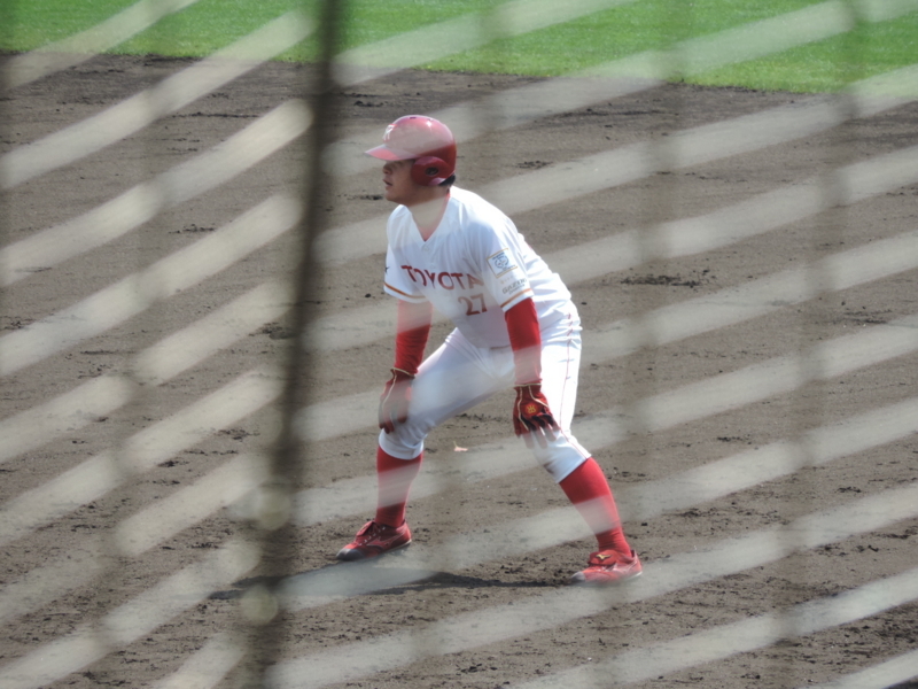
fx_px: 15912
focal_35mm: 600
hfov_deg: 3.3
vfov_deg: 2.5
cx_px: 459
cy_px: 344
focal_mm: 107
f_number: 4.9
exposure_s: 1/250
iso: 80
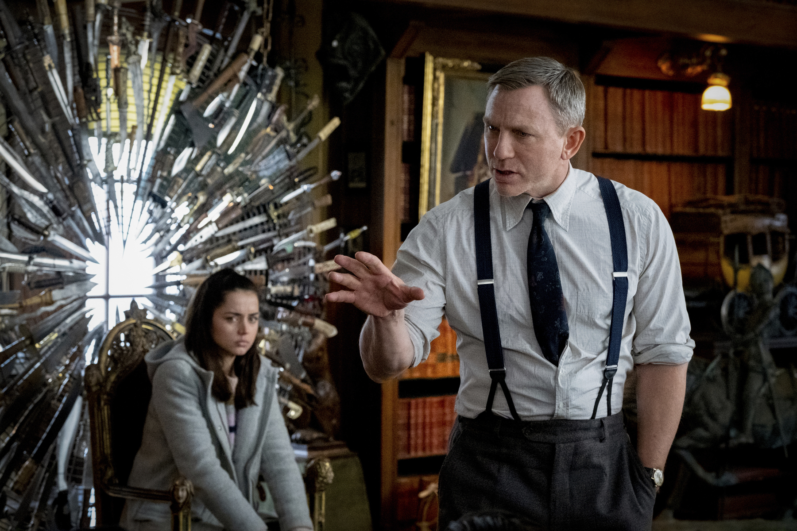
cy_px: 266
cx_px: 398
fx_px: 1948
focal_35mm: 88
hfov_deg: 23.1
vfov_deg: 15.5
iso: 8000
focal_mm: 58.7
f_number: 4.5
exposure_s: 1/200
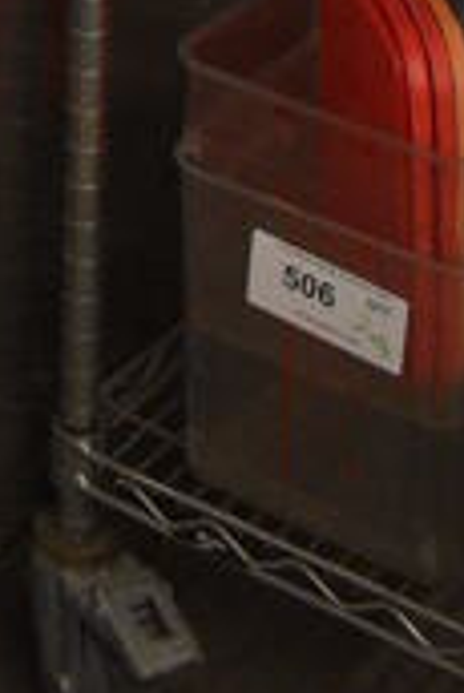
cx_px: -238
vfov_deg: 10.6
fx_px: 3068
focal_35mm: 159
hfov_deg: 8.5
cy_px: -1098
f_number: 3.8
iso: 2500
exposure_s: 1/125
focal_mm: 20
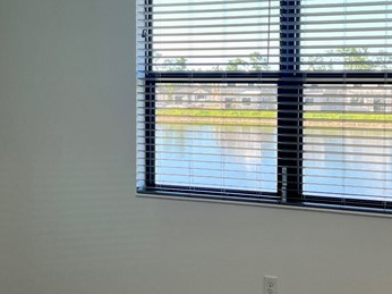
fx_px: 871
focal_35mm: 77
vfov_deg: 19.1
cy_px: 99
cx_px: 164
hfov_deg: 25.3
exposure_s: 1/144
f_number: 1.5
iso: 64
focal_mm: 5.7
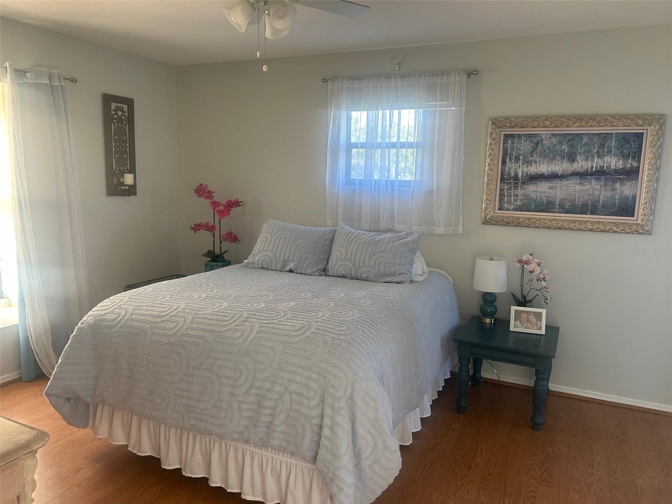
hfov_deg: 67.3
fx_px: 505
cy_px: 252
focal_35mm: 26
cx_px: 336
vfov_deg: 53.1
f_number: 1.5
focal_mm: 5.7
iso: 125
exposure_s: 1/120
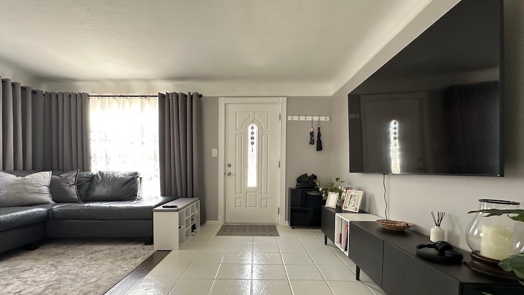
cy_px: 174
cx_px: 252
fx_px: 222
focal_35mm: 16
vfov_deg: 66.6
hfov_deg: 99.3
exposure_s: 1/86
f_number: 2.2
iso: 320
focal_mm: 2.22
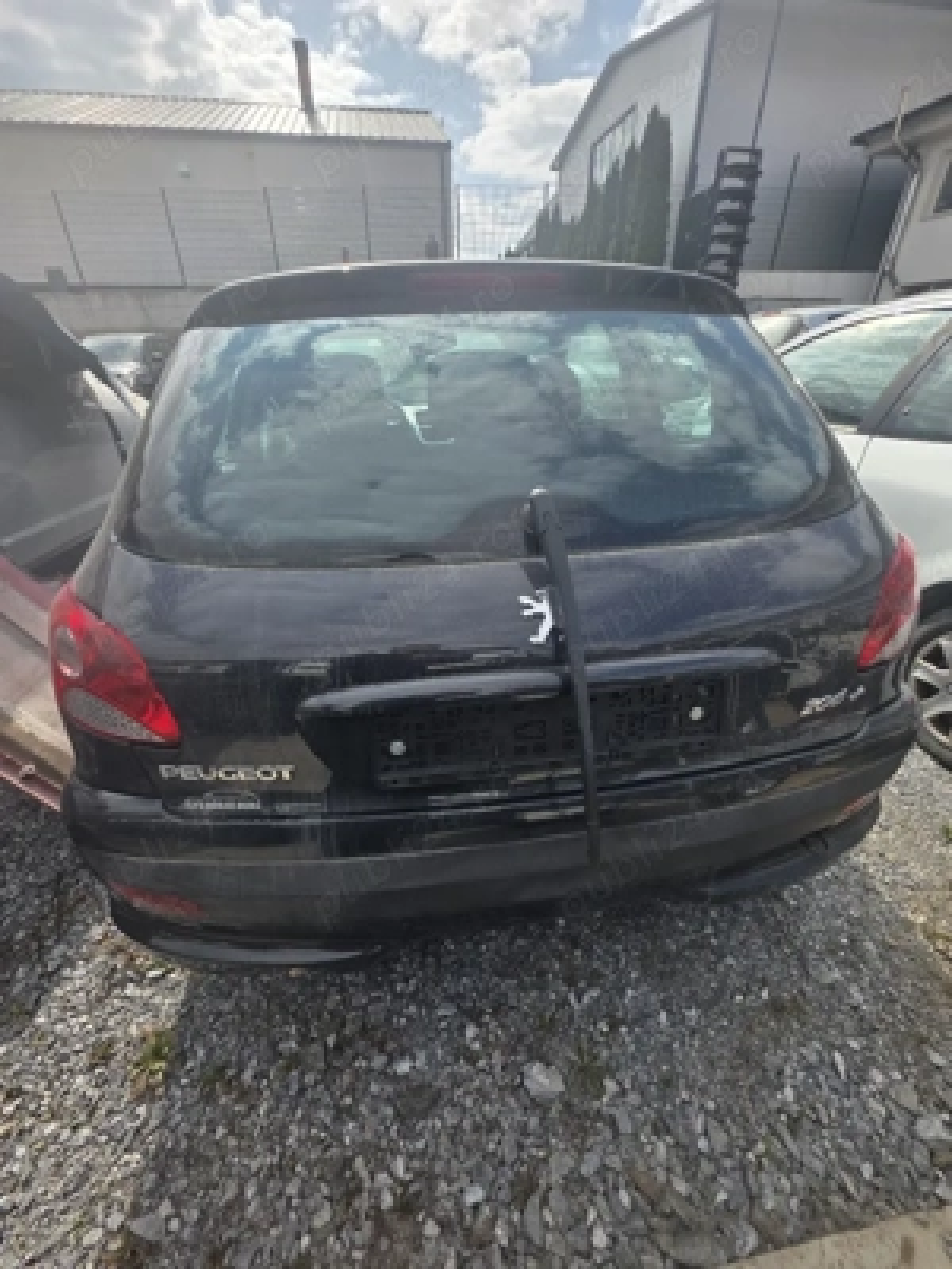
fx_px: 477
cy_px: 634
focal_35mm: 13
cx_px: 476
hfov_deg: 89.9
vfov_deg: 106.2
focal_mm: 2.2
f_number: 1.9
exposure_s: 1/2000
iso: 40
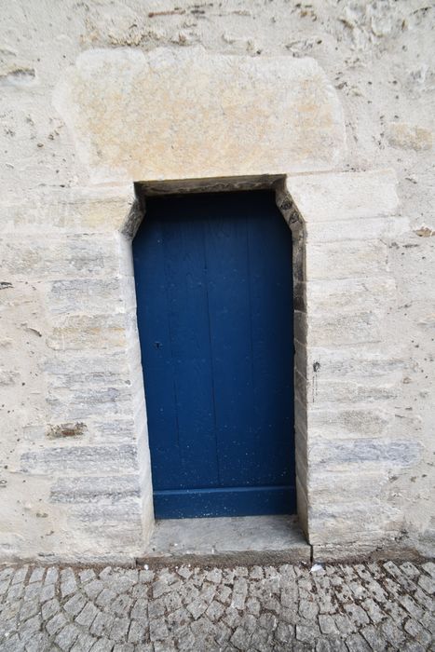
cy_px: 326
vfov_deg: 100.4
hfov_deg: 77.4
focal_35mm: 15
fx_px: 272
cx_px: 218
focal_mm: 10
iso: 400
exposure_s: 1/200
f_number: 7.1
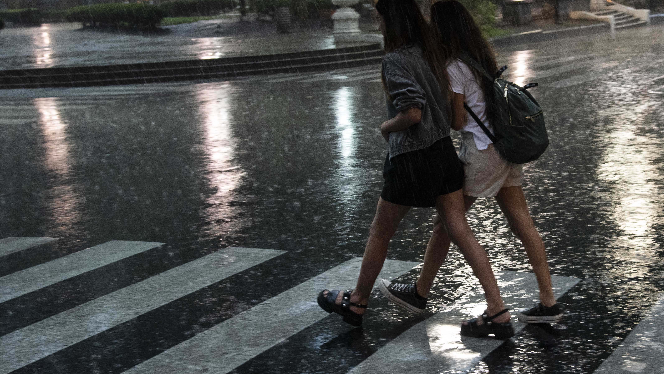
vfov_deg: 18.5
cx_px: 426
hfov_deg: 32.2
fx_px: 1144
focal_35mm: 65
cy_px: 117
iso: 3200
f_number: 5
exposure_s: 1/160
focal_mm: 44
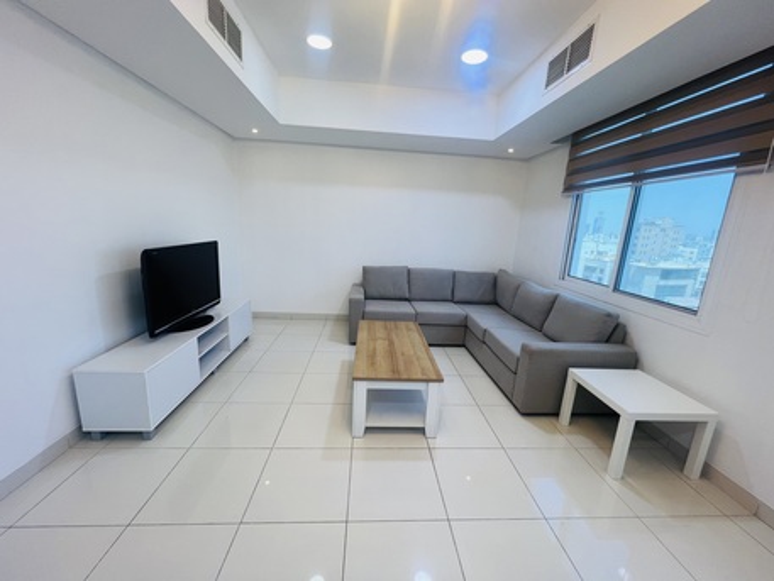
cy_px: 290
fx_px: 291
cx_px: 387
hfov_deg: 106.2
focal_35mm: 13
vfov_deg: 89.9
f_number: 1.8
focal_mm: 1.57
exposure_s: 1/100
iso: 80
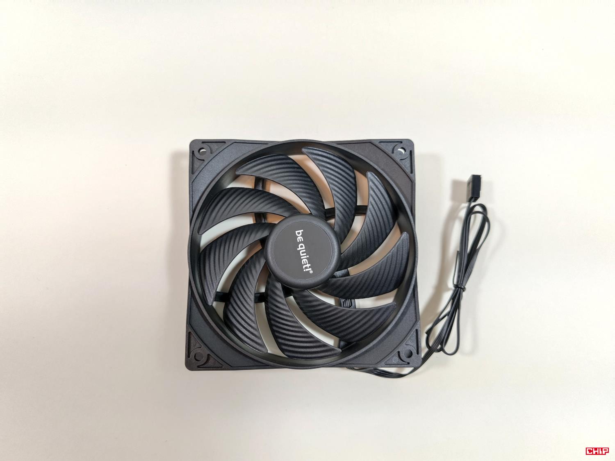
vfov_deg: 56.8
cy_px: 230
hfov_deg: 71.6
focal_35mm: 24
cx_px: 308
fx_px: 426
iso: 326
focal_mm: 6.78
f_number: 1.85
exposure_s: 1/33
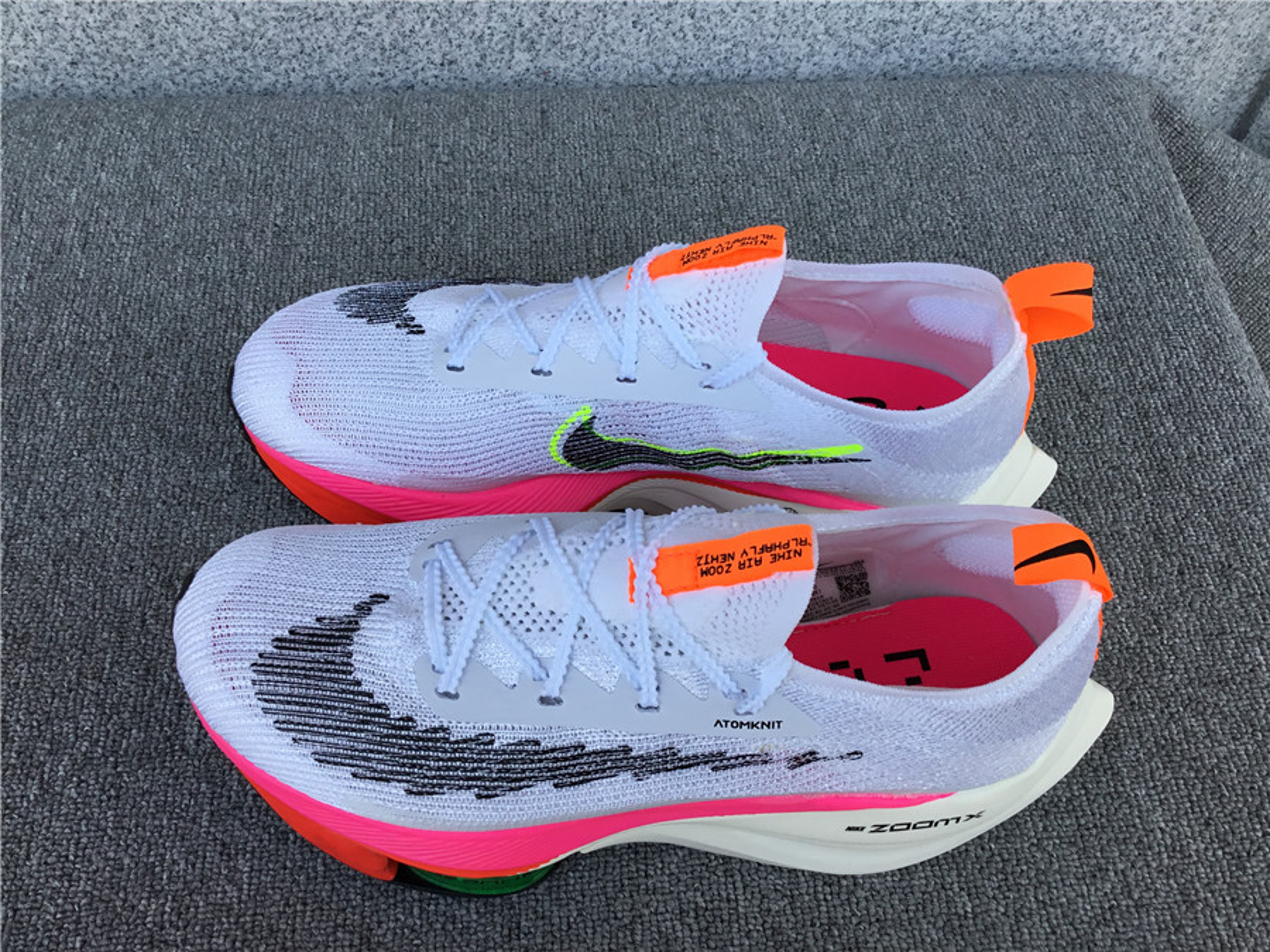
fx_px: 1137
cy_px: 476
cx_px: 635
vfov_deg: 45.4
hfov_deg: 58.4
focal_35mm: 31
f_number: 2.4
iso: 25
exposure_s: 1/339
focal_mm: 3.3
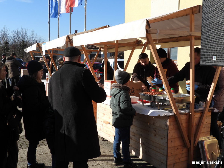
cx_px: 112
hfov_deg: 49.0
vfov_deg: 37.7
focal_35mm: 38
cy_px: 84
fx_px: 246
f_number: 3.2
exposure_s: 1/1250
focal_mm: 6.8
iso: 100
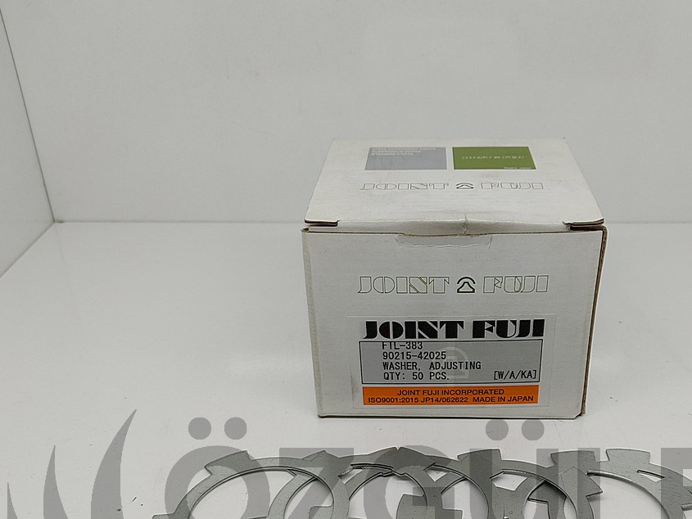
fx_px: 800
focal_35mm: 40
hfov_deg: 46.4
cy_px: 386
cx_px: 428
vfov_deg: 35.2
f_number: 1.79
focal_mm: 4.74
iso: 114
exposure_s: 1/100
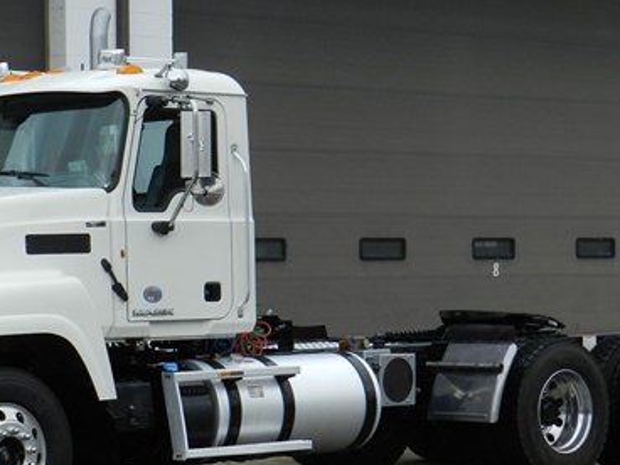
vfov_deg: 11.2
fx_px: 2364
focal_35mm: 132
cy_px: 241
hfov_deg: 14.9
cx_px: 200
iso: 160
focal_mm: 13.5
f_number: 4.8
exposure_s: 1/320
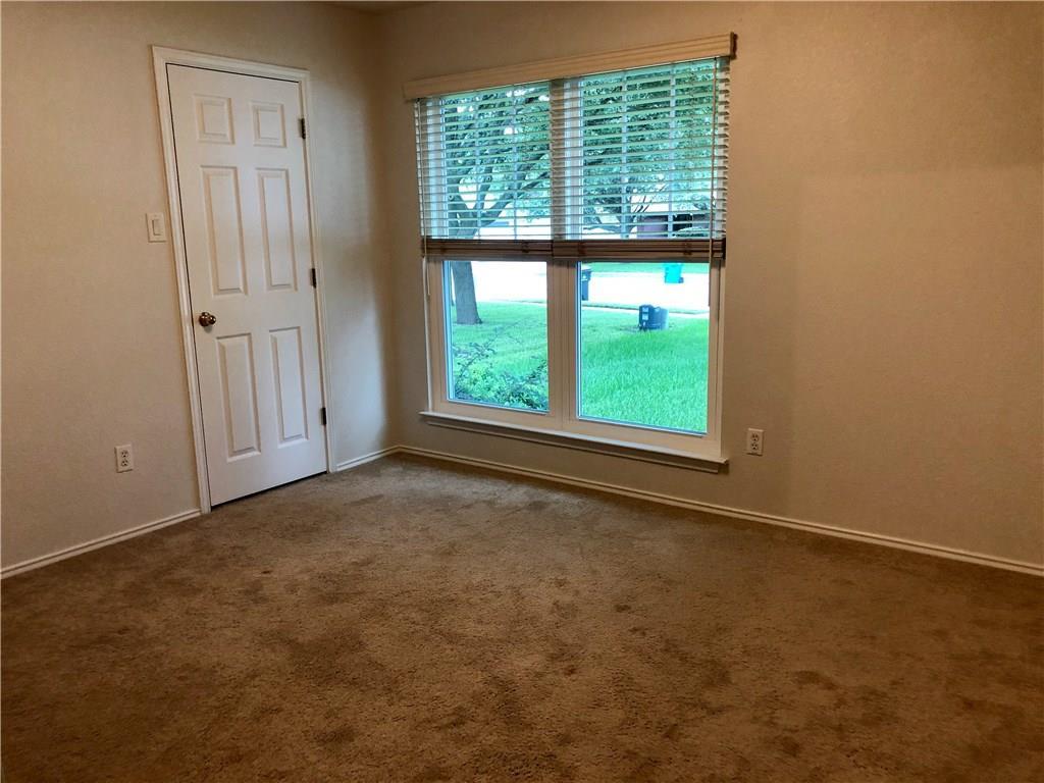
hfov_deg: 63.4
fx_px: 844
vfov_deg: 49.7
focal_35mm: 28
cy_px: 392
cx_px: 522
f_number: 1.8
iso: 40
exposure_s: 1/15
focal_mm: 4
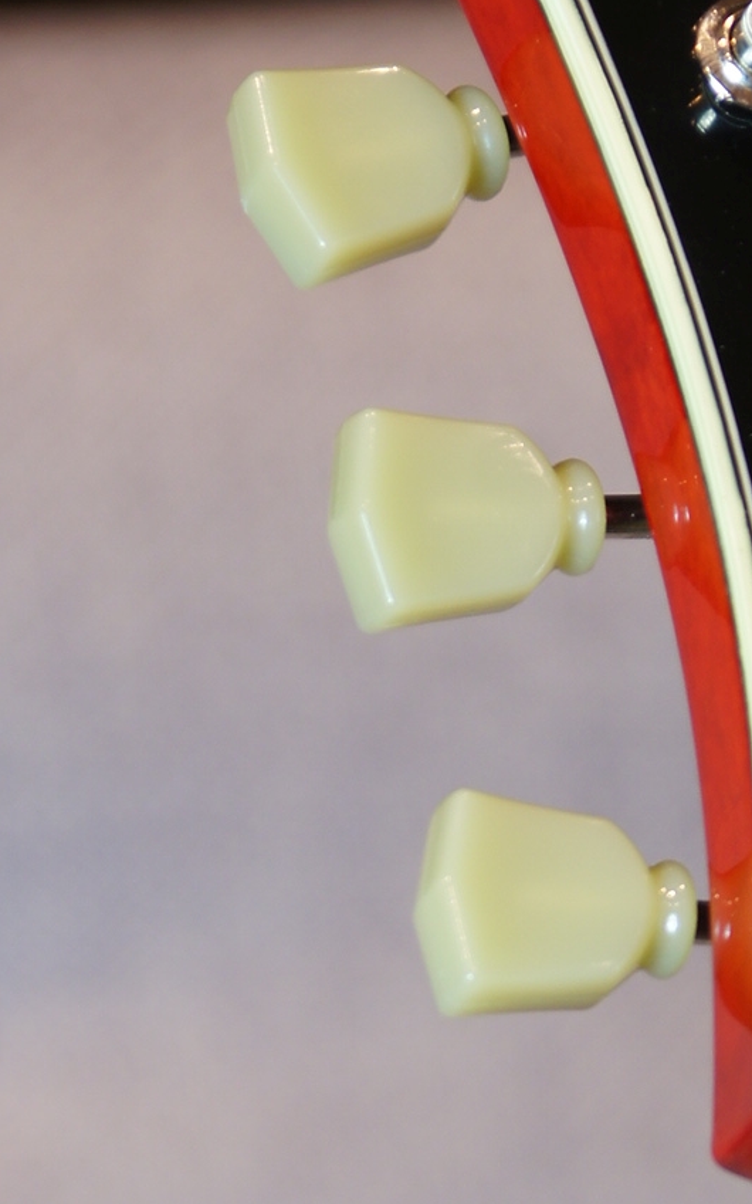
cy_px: 619
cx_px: 997
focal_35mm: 412
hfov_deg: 3.2
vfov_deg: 5.1
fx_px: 13510
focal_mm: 100
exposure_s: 1/8
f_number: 5.6
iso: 100
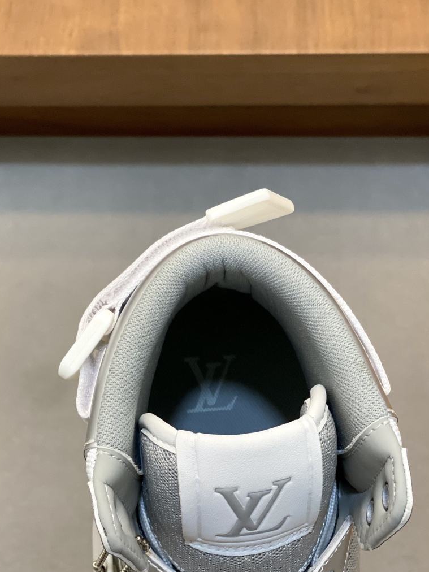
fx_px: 1223
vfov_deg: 26.3
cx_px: 206
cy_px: 342
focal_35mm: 74
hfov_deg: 19.9
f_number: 2
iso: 125
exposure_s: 1/100
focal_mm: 6
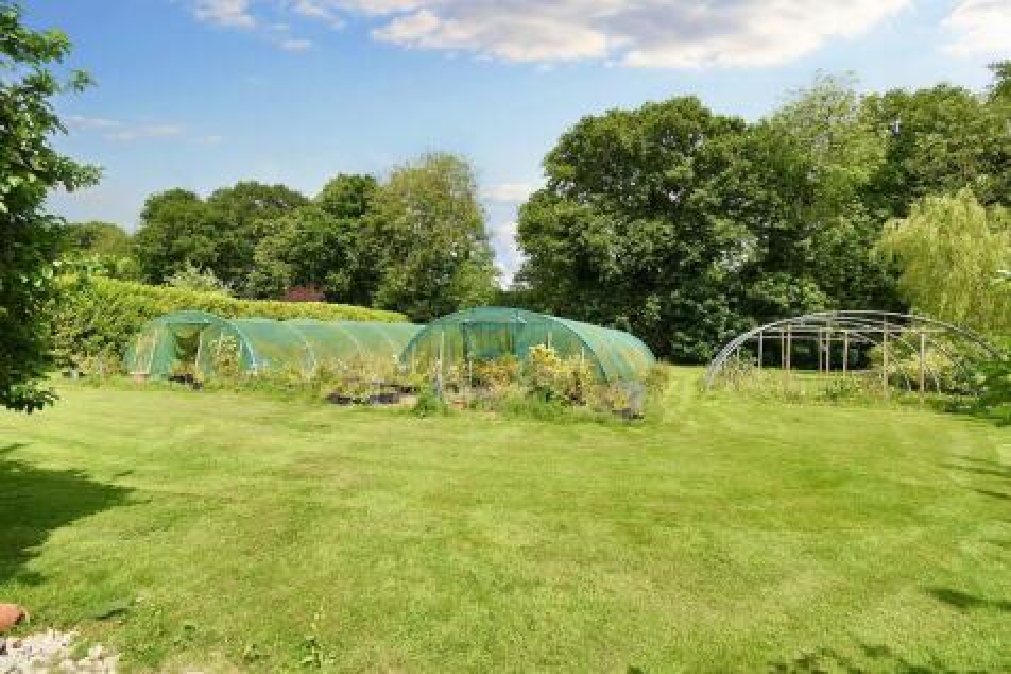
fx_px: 421
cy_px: 337
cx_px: 506
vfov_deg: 77.3
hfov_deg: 100.4
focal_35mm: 15
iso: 100
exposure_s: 1/250
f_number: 8
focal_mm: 10
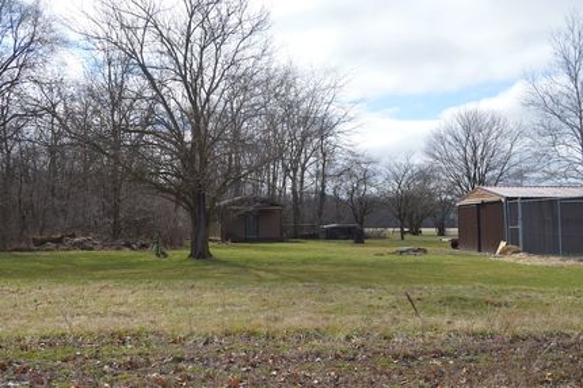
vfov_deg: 36.8
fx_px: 583
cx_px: 292
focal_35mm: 36
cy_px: 194
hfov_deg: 53.2
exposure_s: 1/250
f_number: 8
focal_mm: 24
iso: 100
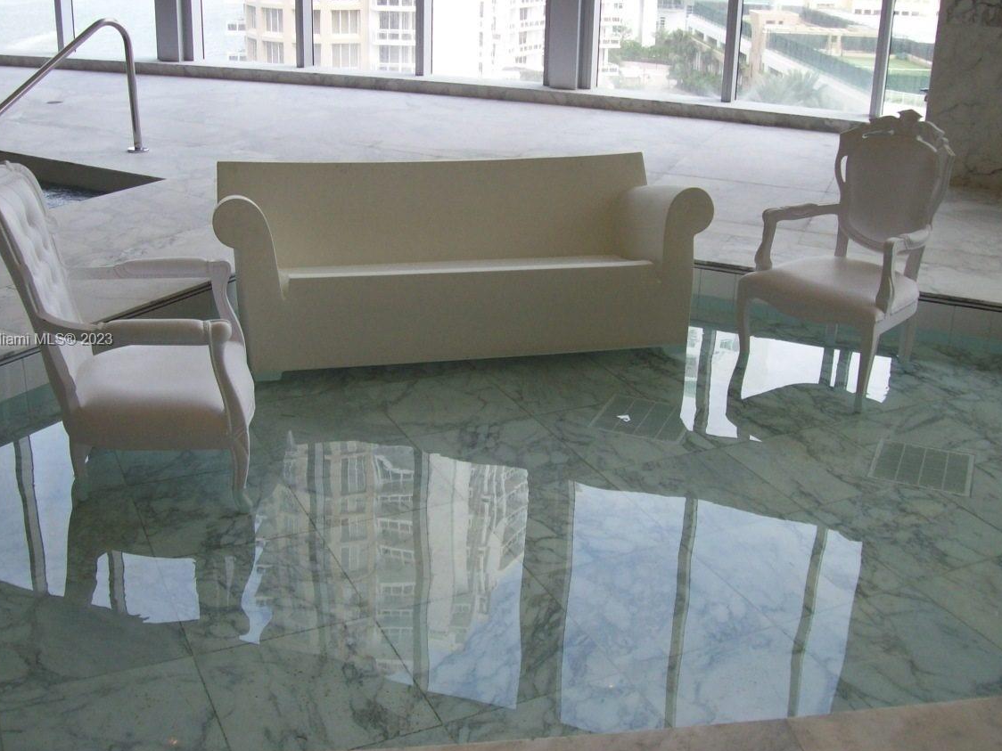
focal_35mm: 41
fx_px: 1187
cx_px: 463
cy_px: 341
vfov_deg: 35.1
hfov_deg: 45.7
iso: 80
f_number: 2.7
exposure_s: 1/98
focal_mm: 6
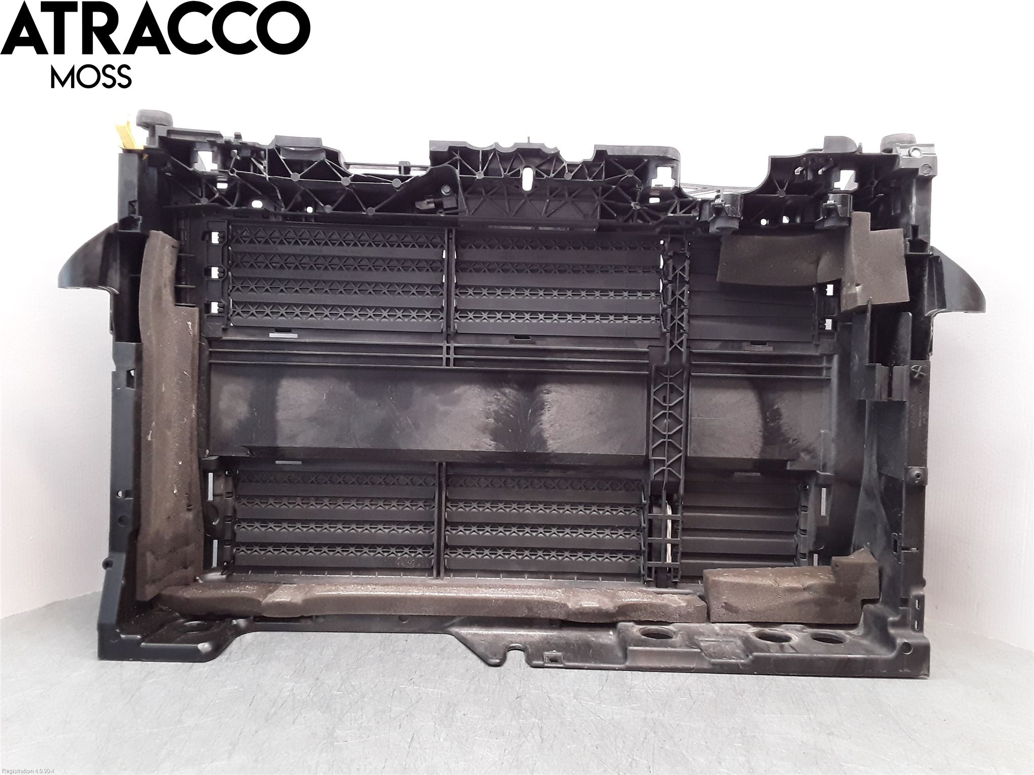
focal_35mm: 28
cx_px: 517
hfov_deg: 63.4
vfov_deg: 49.7
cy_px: 388
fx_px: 836
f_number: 1.9
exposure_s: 1/50
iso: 100
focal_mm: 2.91
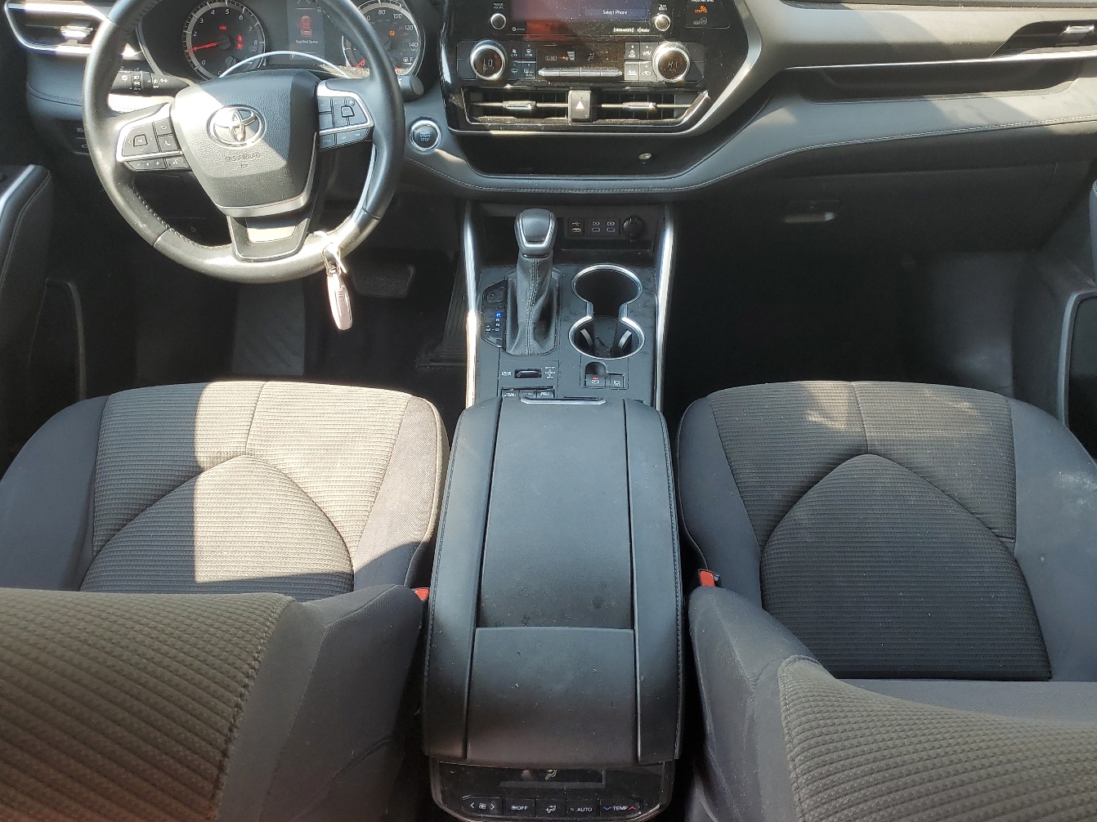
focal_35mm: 31
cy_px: 379
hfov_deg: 58.4
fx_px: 982
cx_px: 560
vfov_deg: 45.4
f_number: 1.5
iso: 50
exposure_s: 1/189
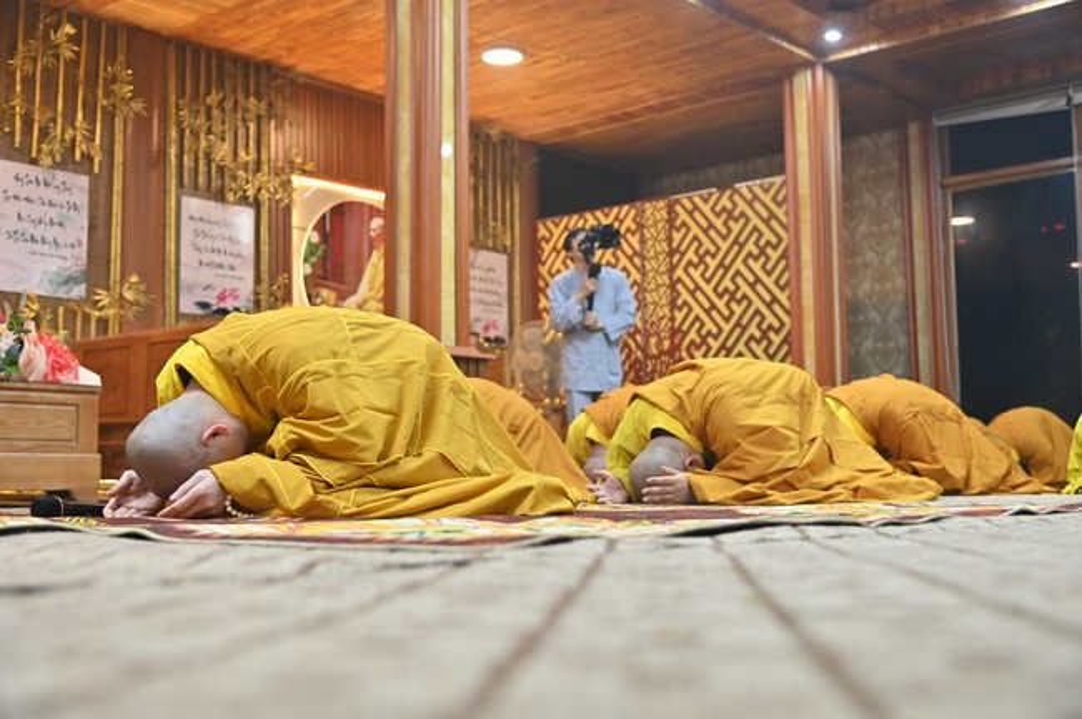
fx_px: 1201
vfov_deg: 33.3
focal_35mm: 40
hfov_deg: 48.5
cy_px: 360
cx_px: 541
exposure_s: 1/125
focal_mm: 40
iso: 2000
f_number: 4.5
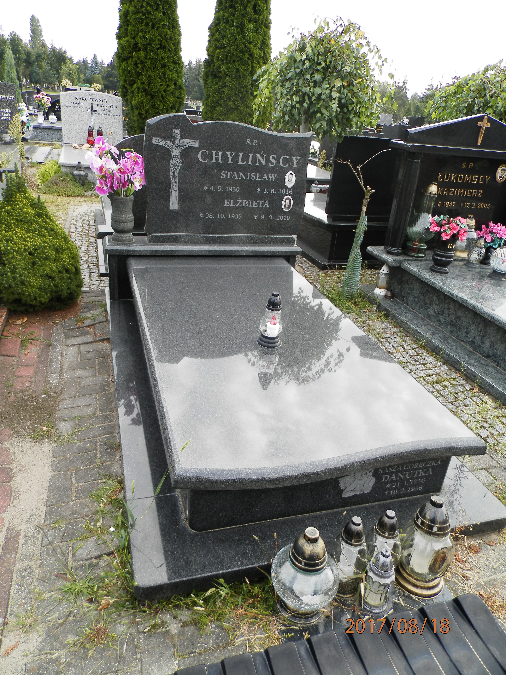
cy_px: 338
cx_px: 253
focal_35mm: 25
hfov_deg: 54.9
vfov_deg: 69.4
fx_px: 487
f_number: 3.1
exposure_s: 1/100
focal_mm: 4.5
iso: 80
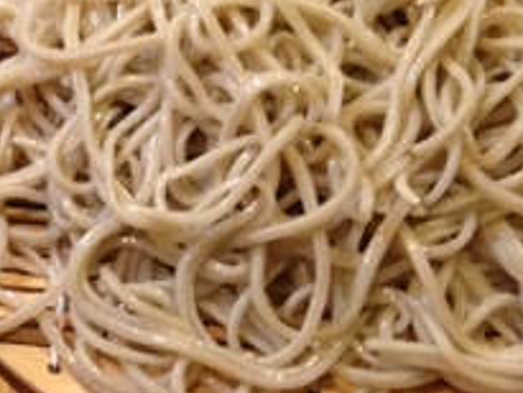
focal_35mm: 103
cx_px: -66
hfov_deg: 18.3
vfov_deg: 14.4
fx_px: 1557
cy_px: 222
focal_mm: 4.13
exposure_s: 1/15
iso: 500
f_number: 2.4
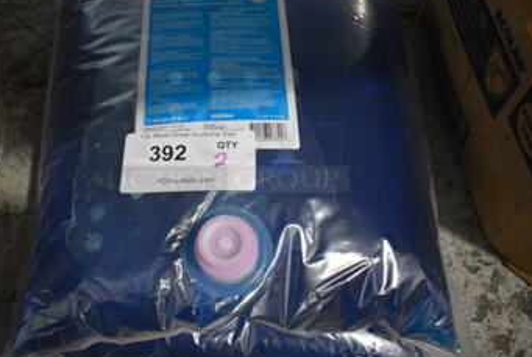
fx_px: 622
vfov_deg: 31.9
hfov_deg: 46.1
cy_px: 128
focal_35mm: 42
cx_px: 214
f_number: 3.5
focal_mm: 20
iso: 2000
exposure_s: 1/125
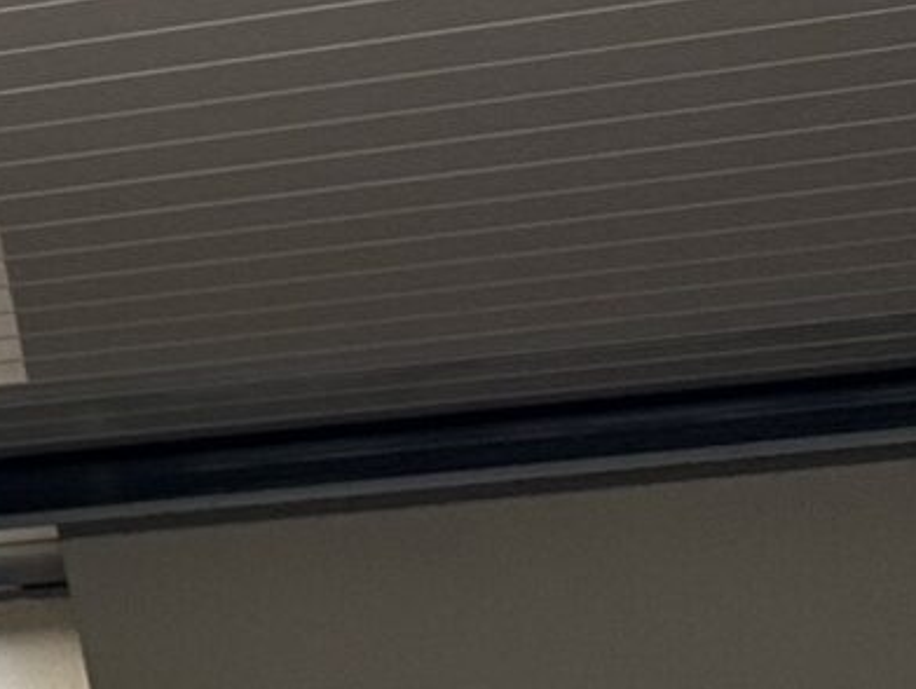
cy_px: -567
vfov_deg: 9.0
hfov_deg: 9.5
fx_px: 4158
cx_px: -1923
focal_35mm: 157
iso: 125
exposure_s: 1/121
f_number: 1.78
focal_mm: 6.86
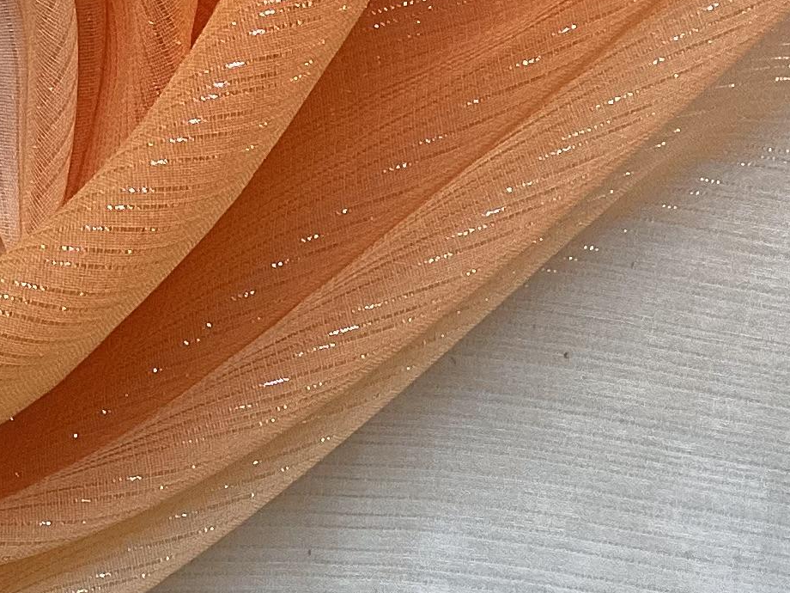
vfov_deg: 13.2
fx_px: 2510
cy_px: -40
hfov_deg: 16.2
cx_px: -417
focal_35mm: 110
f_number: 2.4
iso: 100
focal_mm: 3.3
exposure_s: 1/60
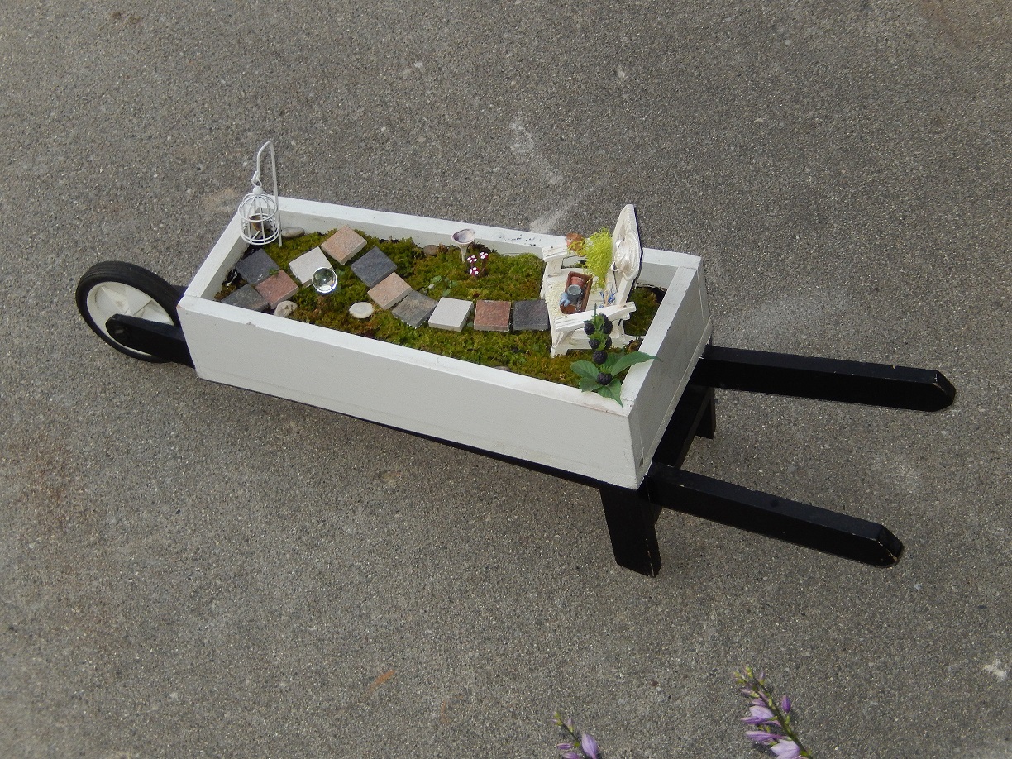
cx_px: 506
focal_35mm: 85
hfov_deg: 23.0
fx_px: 2485
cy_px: 380
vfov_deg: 17.4
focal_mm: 15.2
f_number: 5.1
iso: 280
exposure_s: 1/30
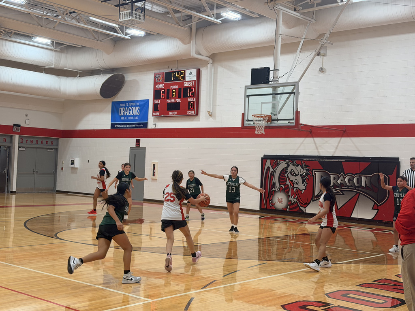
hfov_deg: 39.7
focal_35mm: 48
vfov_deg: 30.3
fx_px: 575
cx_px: 208
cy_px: 156
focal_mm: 6.76
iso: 64
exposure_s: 1/122
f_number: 1.78
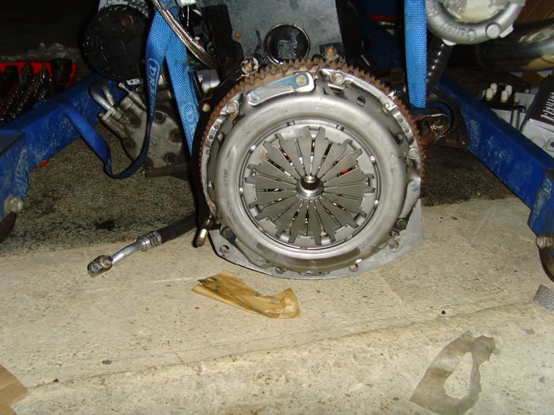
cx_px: 277
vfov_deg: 36.8
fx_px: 624
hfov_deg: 47.9
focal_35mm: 39
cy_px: 208
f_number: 3.5
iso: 200
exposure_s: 1/45
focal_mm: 6.6
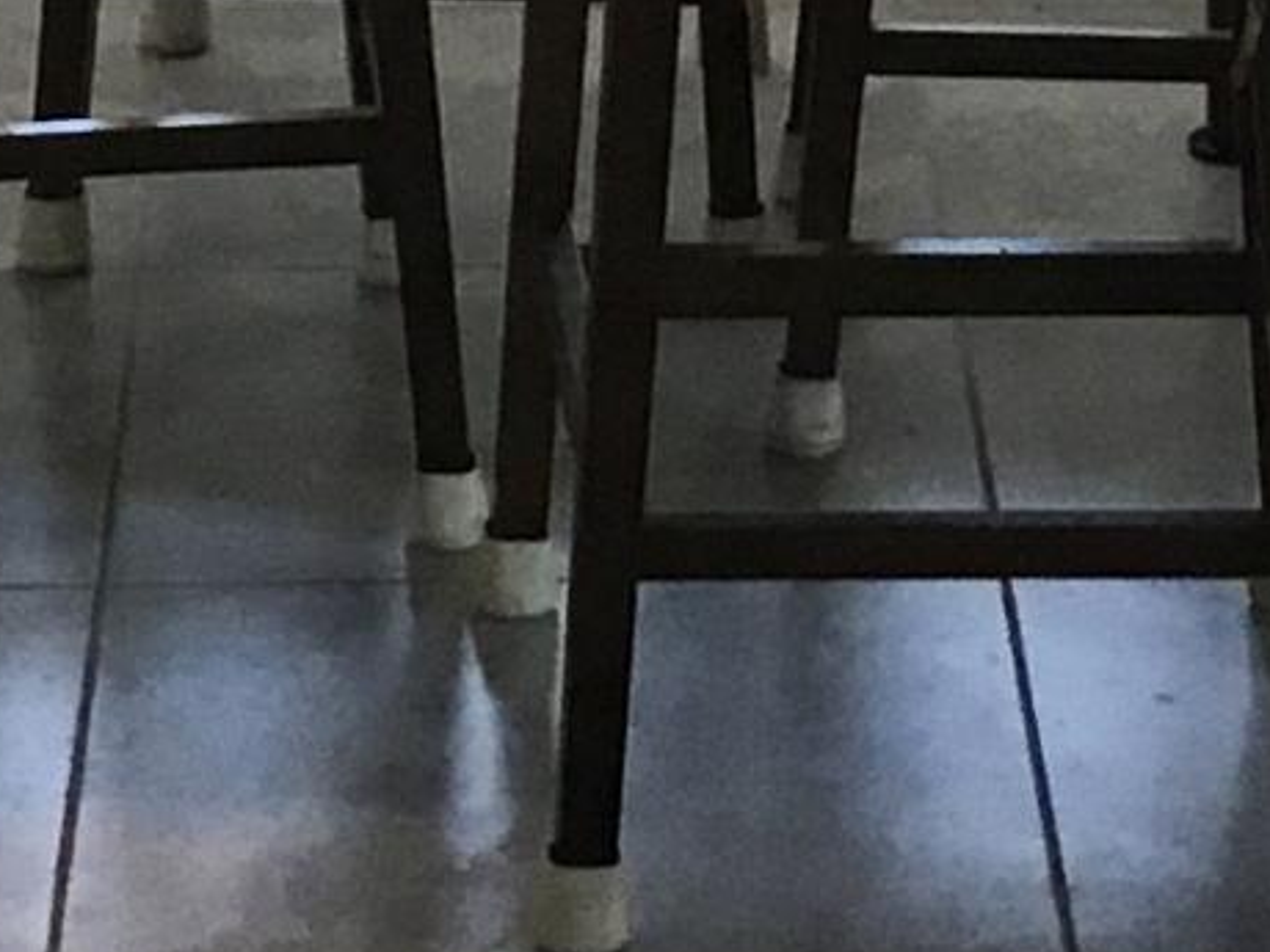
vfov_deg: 7.0
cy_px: -1162
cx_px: 566
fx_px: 7411
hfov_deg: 9.8
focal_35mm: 202
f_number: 2.4
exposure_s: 1/30
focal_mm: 3.3
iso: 32
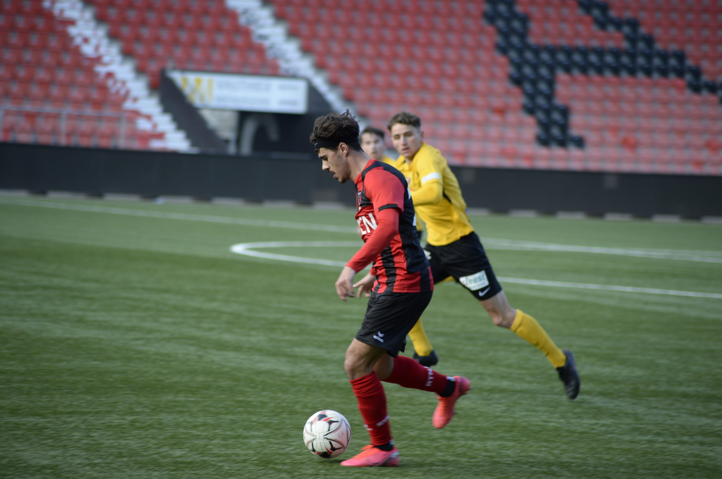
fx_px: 3907
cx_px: 361
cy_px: 240
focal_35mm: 195
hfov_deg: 10.6
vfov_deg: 7.0
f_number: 4.8
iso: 280
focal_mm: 195
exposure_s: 1/250
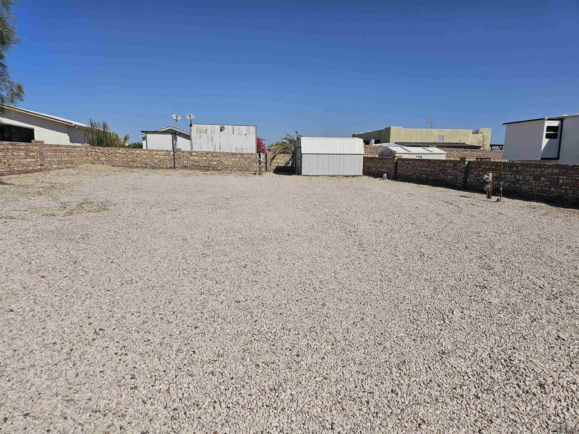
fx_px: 385
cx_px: 290
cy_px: 217
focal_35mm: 23
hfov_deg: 73.9
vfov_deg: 58.9
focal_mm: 6.3
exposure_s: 1/2222
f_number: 1.7
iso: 10
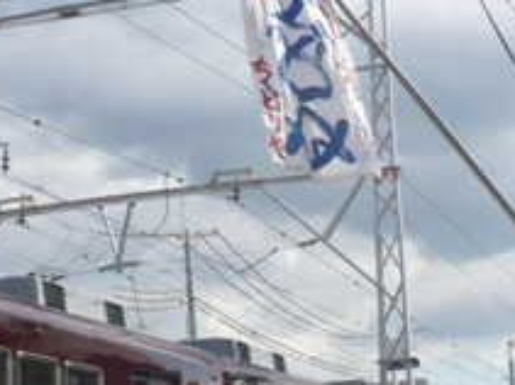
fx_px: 1546
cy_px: 283
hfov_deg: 18.9
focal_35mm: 104
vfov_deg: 14.2
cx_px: 336
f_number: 8
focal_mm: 7
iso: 100
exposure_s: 1/200
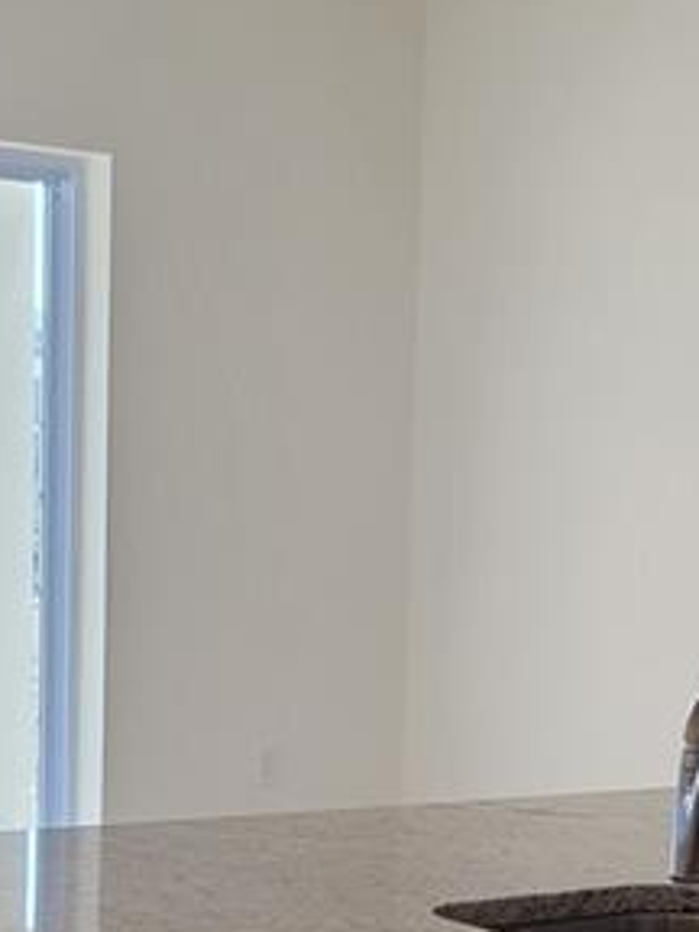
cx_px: 848
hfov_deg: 13.8
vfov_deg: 18.5
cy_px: 887
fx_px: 2800
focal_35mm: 104
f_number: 1.8
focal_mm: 7
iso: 20
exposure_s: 1/120
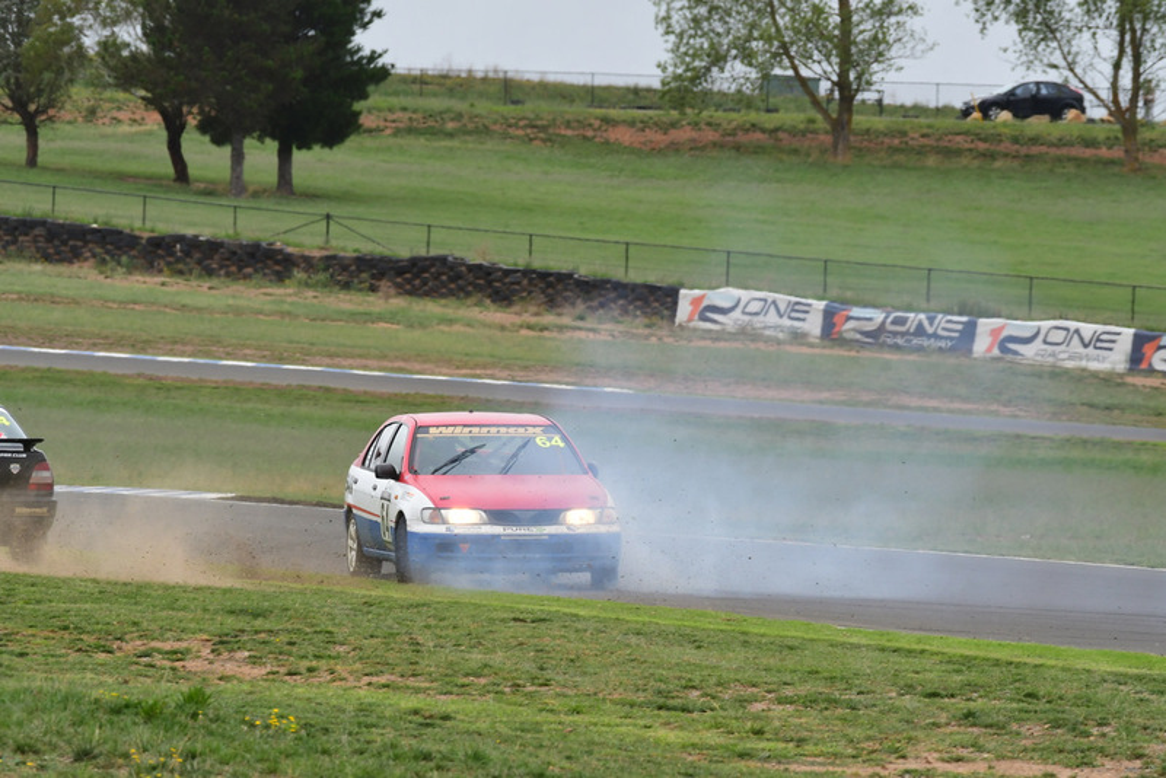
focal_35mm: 525
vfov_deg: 2.6
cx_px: 583
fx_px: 17009
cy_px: 389
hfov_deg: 3.9
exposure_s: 1/640
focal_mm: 350
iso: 640
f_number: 11
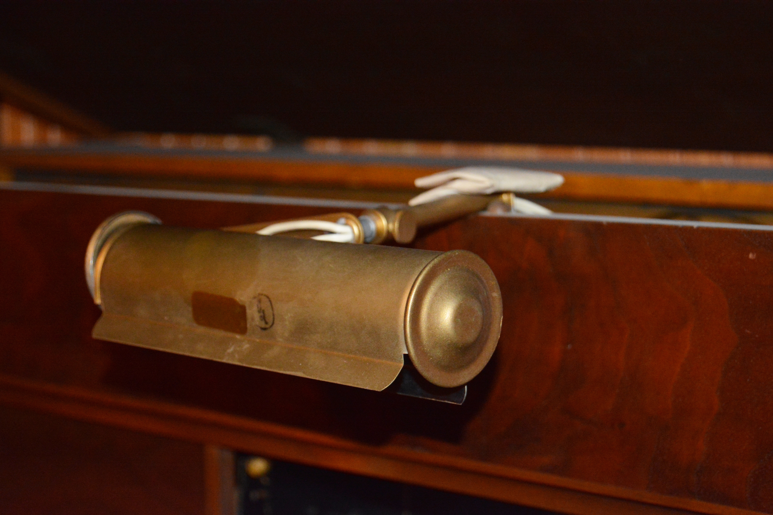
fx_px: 1675
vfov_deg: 17.5
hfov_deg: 26.0
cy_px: 258
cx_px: 386
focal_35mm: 78
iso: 2500
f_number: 5.6
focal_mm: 52
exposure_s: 1/60
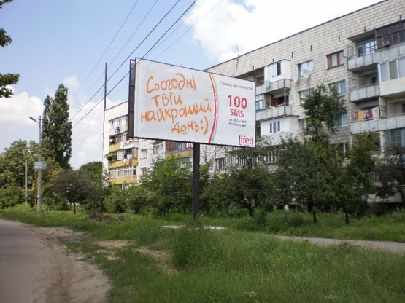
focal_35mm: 38
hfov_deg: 49.0
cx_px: 202
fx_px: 444
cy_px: 152
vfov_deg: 37.7
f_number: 3.1
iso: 100
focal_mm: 6.3
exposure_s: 1/800
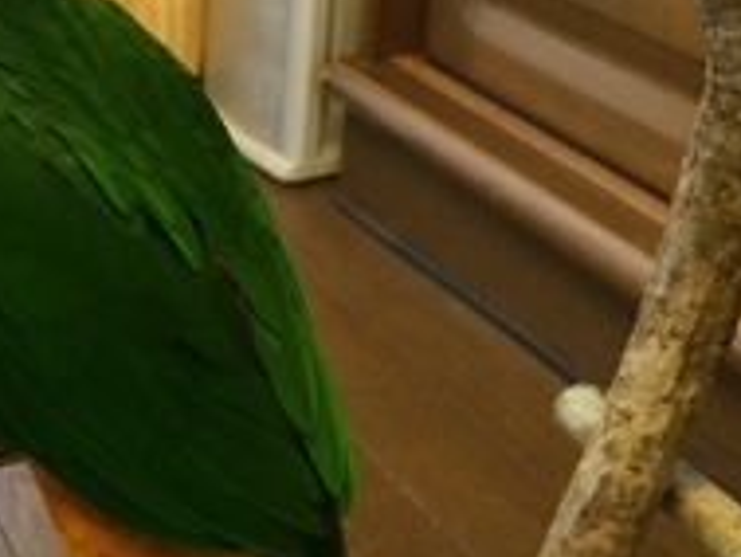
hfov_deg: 25.9
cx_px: -86
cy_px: 318
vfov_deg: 21.3
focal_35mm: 69
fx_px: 1478
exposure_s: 1/30
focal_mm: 4.15
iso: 125
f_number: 2.2
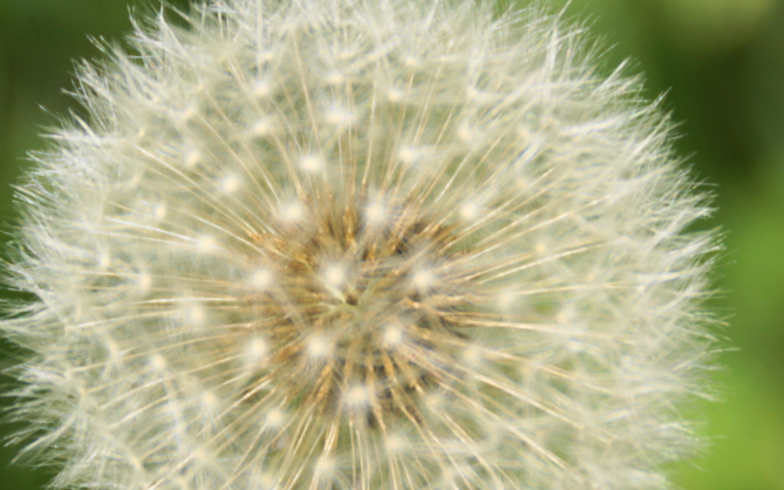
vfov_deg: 2.3
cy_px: 314
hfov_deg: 3.7
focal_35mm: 571
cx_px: 370
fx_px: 12199
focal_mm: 250
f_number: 6.3
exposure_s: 1/400
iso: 200
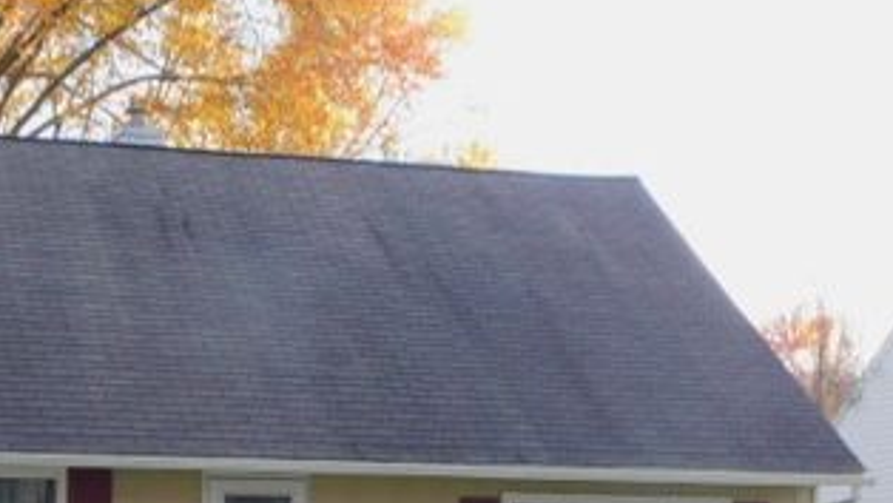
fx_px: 1848
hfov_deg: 26.8
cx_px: 208
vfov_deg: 15.2
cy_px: 499
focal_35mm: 78
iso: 125
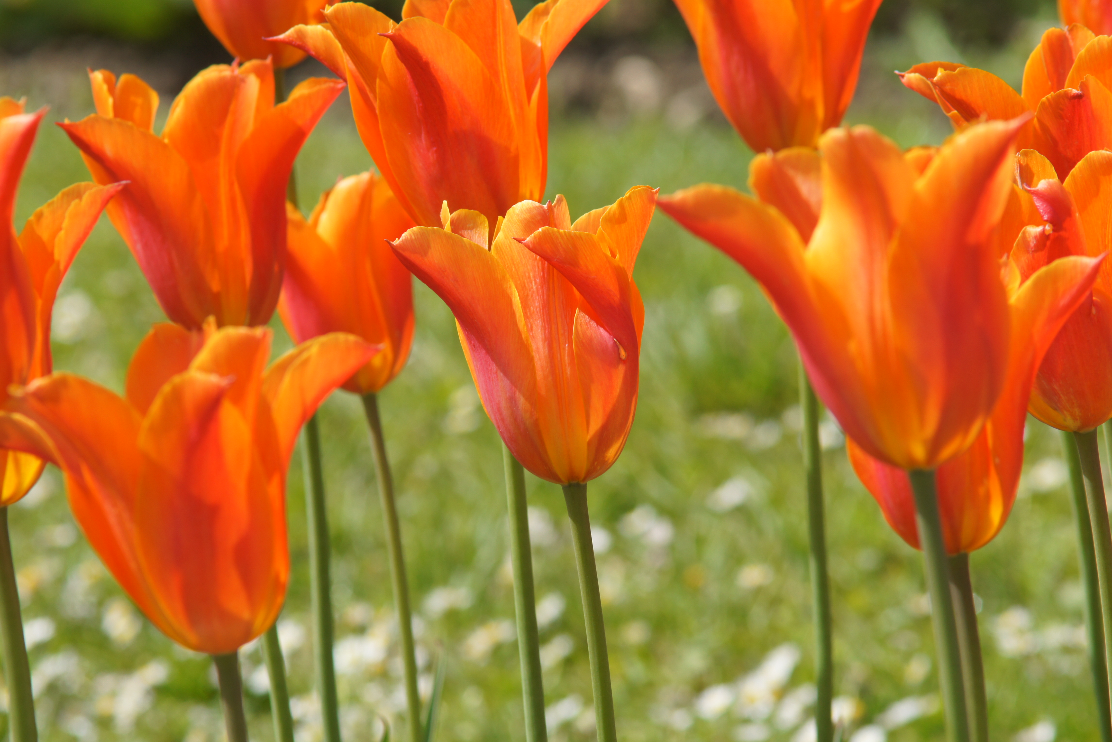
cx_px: 557
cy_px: 371
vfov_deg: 5.7
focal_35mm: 241
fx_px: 7444
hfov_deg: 8.5
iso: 200
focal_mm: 160
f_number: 10
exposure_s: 1/250
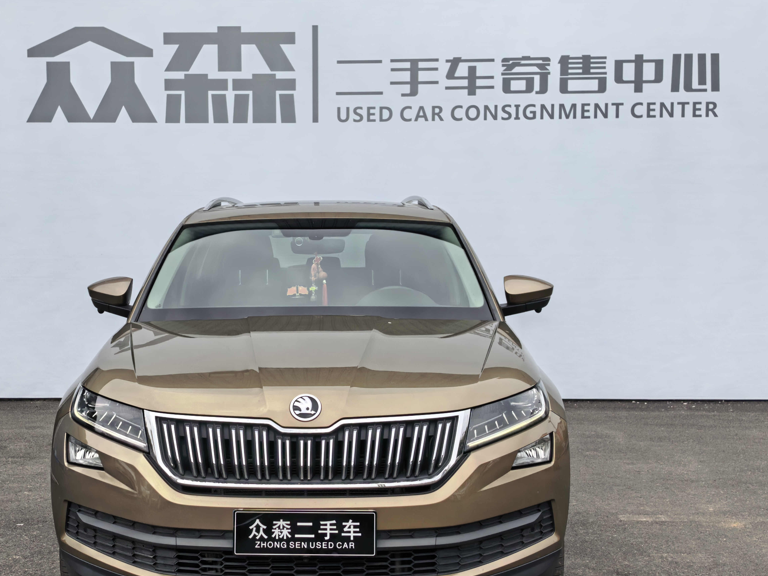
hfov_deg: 38.8
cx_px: 314
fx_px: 1087
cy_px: 322
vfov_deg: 29.6
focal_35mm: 49
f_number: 2
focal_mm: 5.75
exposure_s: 1/2985
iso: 50
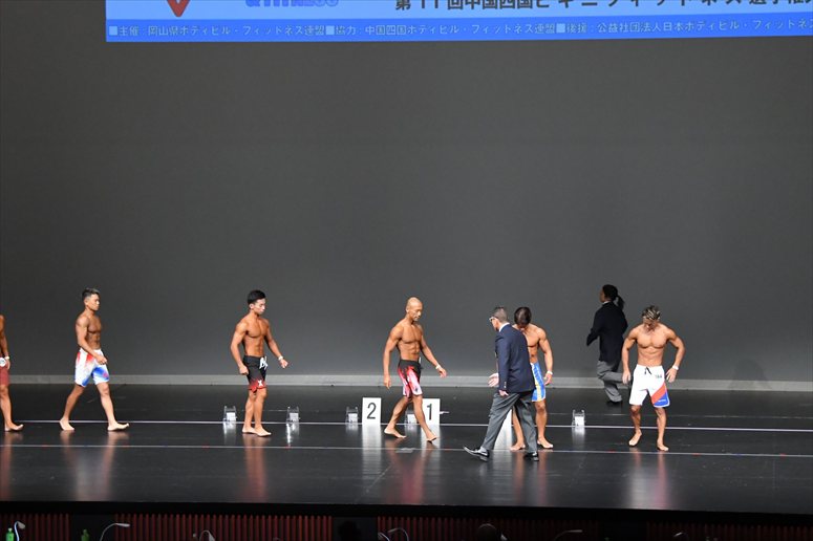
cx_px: 406
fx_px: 2641
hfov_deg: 17.5
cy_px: 270
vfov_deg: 11.7
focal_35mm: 117
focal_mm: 78
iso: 5000
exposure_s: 1/400
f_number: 5.6
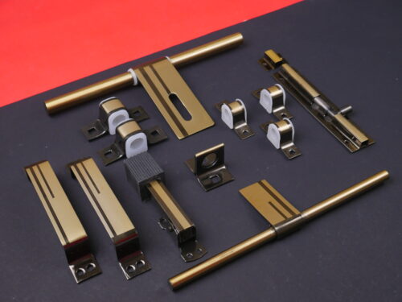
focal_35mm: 52
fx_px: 604
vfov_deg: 28.0
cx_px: 201
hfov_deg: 36.8
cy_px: 151
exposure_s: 1/30
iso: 1000
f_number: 7.1
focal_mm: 26
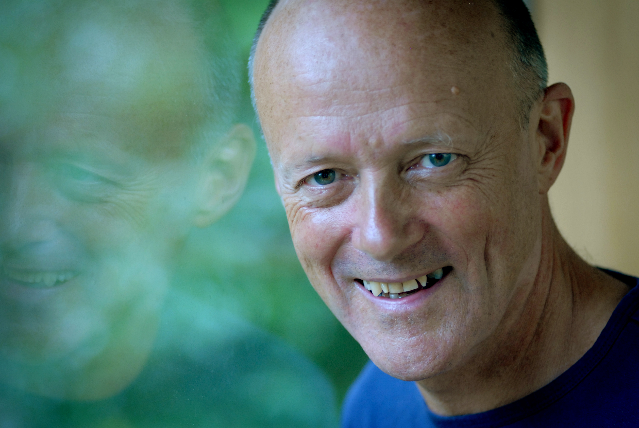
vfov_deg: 9.2
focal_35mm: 150
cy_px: 214
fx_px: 2666
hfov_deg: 13.7
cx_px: 320
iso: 400
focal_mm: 100
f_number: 2.8
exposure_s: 1/60
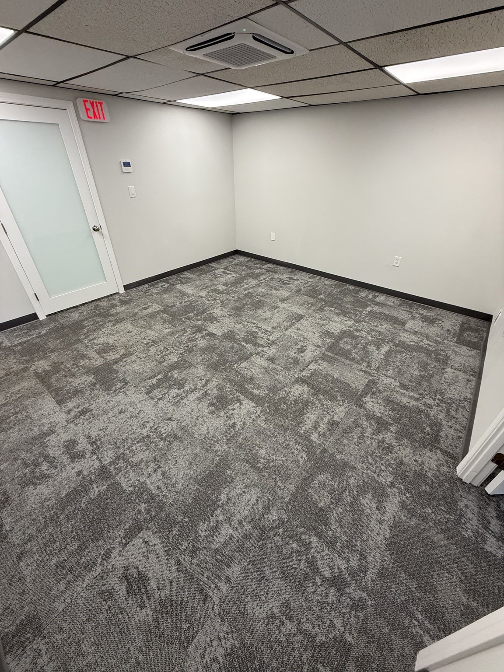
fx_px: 272
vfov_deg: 102.1
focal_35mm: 14
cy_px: 336
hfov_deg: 85.7
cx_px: 252
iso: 200
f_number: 2.2
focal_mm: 2.22
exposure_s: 1/120
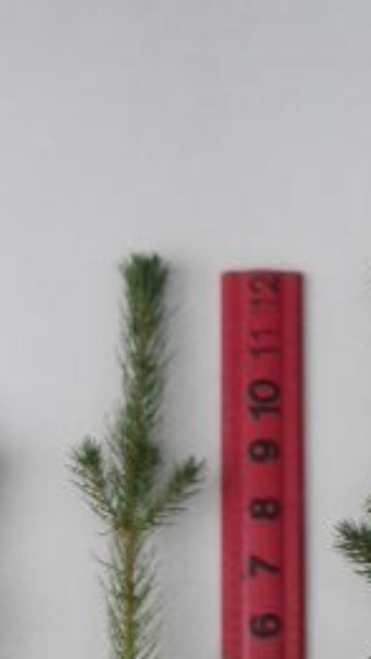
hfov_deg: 9.1
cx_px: 319
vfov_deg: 15.8
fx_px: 2324
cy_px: 677
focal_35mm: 133
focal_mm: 8.4
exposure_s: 1/23.5
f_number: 5.6
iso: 50
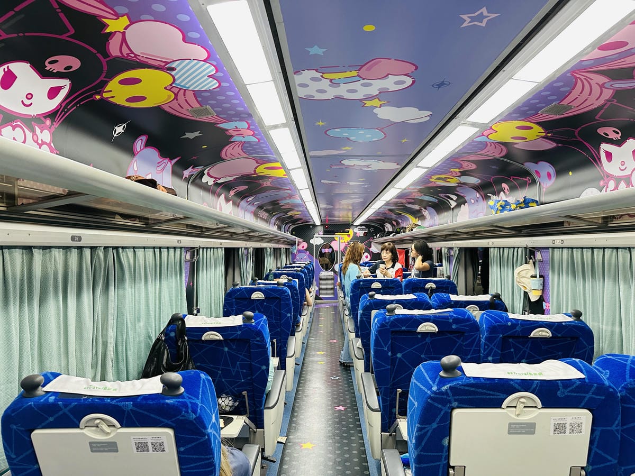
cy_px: 238
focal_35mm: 24
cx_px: 318
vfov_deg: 56.8
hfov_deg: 71.6
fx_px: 440
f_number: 1.78
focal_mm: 6.86
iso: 320
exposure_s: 1/60
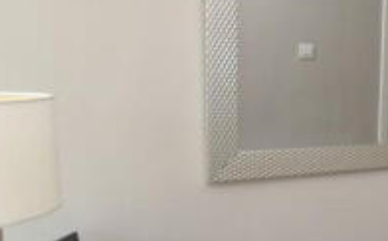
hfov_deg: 31.4
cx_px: 494
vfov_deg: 25.3
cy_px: 121
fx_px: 539
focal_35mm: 51
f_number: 4
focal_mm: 10
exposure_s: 1/60
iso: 200
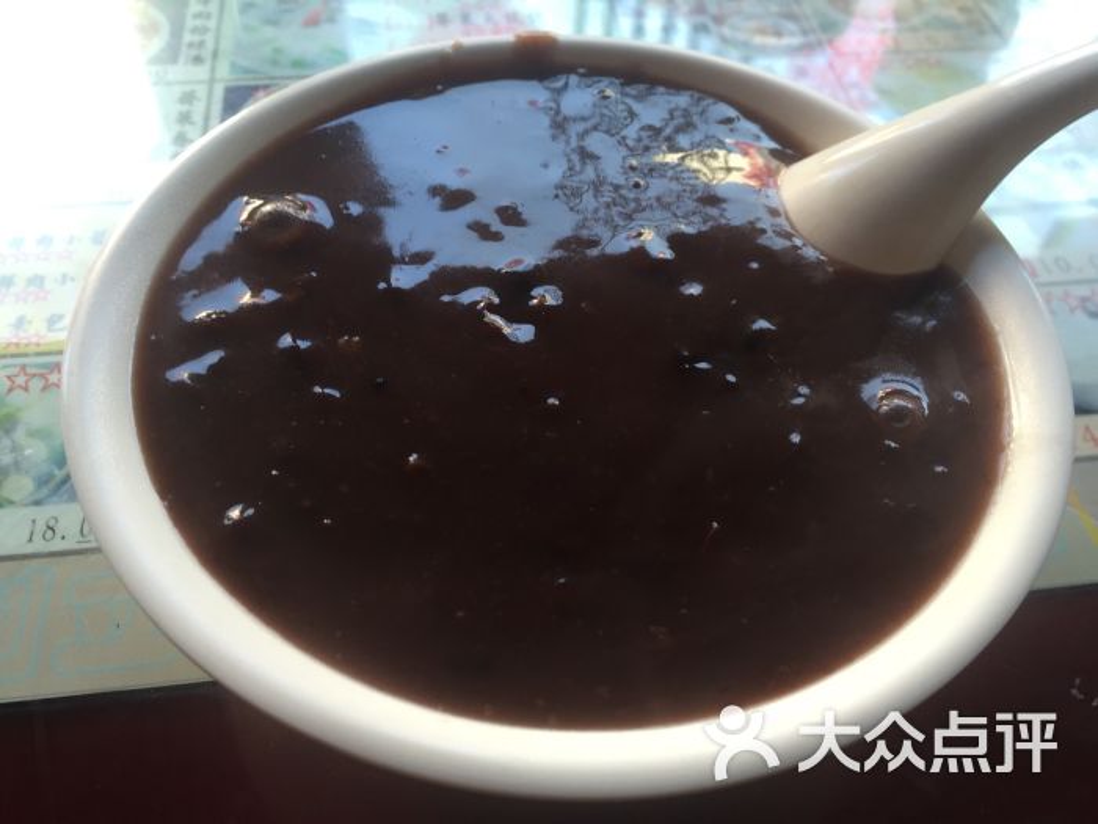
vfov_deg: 48.2
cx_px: 549
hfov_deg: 61.7
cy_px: 412
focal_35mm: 29
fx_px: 920
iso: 40
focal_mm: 4.15
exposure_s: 1/50
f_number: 2.2
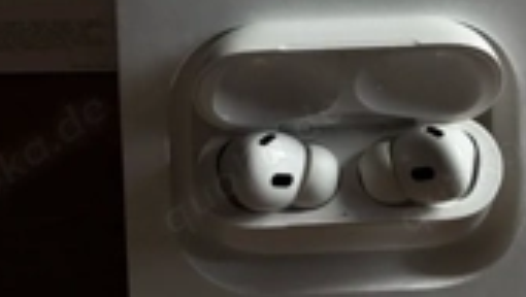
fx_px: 1717
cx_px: 319
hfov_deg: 17.4
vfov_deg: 9.8
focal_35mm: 123
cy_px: -43
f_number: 1.78
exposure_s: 1/262
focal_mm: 6.76
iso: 64
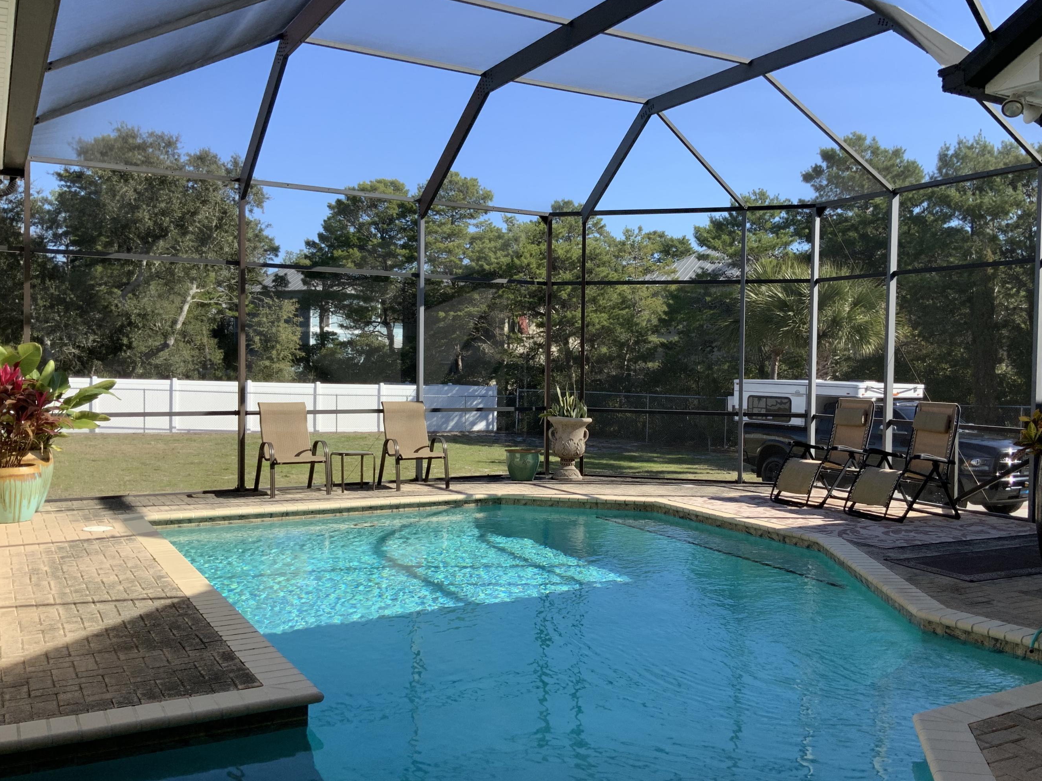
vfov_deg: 42.9
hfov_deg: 55.2
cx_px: 585
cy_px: 393
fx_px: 993
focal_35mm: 33
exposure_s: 1/728
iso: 16
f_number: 1.8
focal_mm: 3
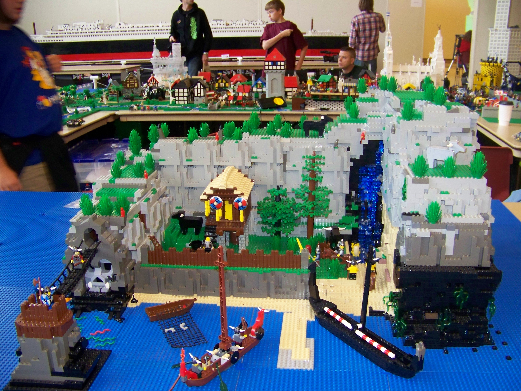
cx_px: 260
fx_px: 542
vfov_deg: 39.7
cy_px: 196
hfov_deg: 51.4
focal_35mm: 36
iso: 200
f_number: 2.8
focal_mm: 5.85
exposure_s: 1/30
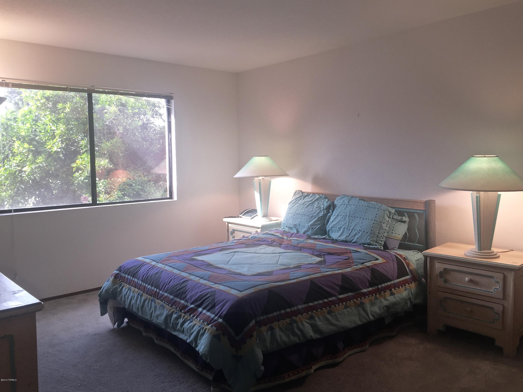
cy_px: 196
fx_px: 438
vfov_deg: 48.2
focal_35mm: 29
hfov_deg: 61.7
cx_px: 262
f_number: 2.2
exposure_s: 1/32
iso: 32
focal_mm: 4.15
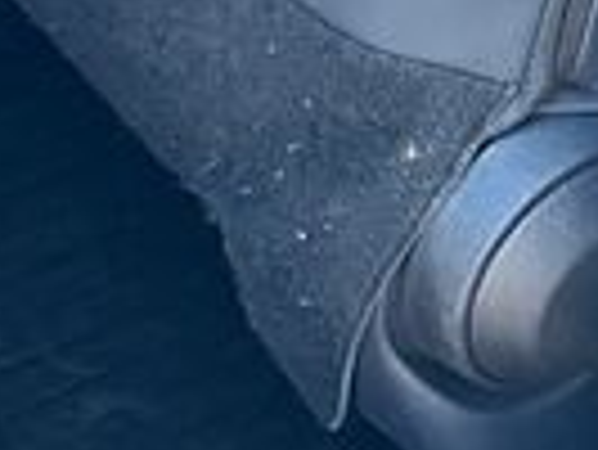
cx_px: -683
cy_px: -810
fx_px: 3458
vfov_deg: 6.8
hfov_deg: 9.2
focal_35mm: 200
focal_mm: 5.1
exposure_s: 1/69
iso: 125
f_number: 1.6
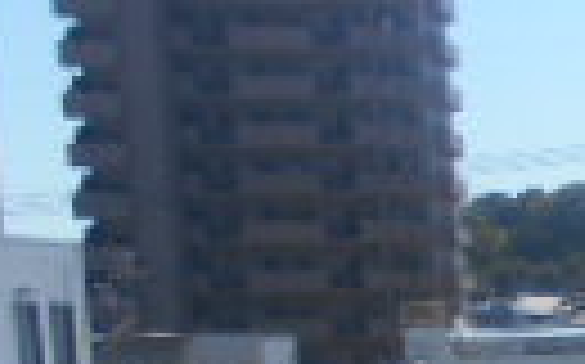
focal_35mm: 136
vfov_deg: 9.1
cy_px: 683
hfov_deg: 12.8
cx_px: 1274
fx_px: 2166
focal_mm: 4.6
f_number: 3.2
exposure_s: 1/1250
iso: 80
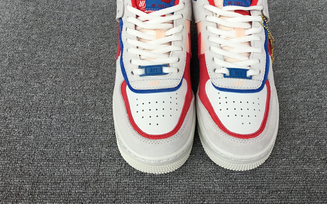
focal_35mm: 40
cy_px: 61
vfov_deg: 31.6
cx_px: 187
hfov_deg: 49.1
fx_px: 356
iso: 25
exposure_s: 1/342
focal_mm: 3.3
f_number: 2.4
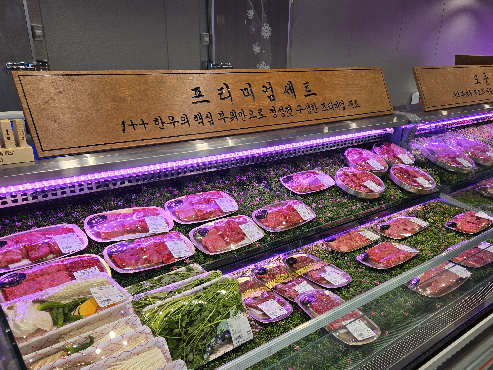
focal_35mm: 30
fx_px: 427
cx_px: 273
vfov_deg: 46.3
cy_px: 234
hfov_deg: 59.8
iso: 50
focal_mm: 5.4
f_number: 1.8
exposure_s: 1/120
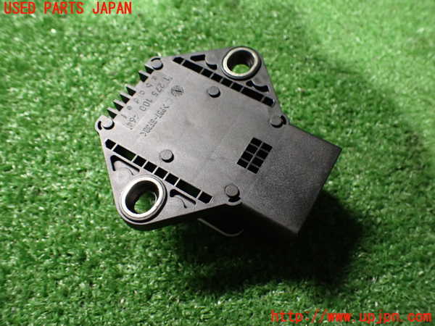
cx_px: 218
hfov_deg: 60.0
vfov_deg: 46.8
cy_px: 163
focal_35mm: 30
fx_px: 377
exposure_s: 1/30
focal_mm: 5.4
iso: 1000
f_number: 2.3
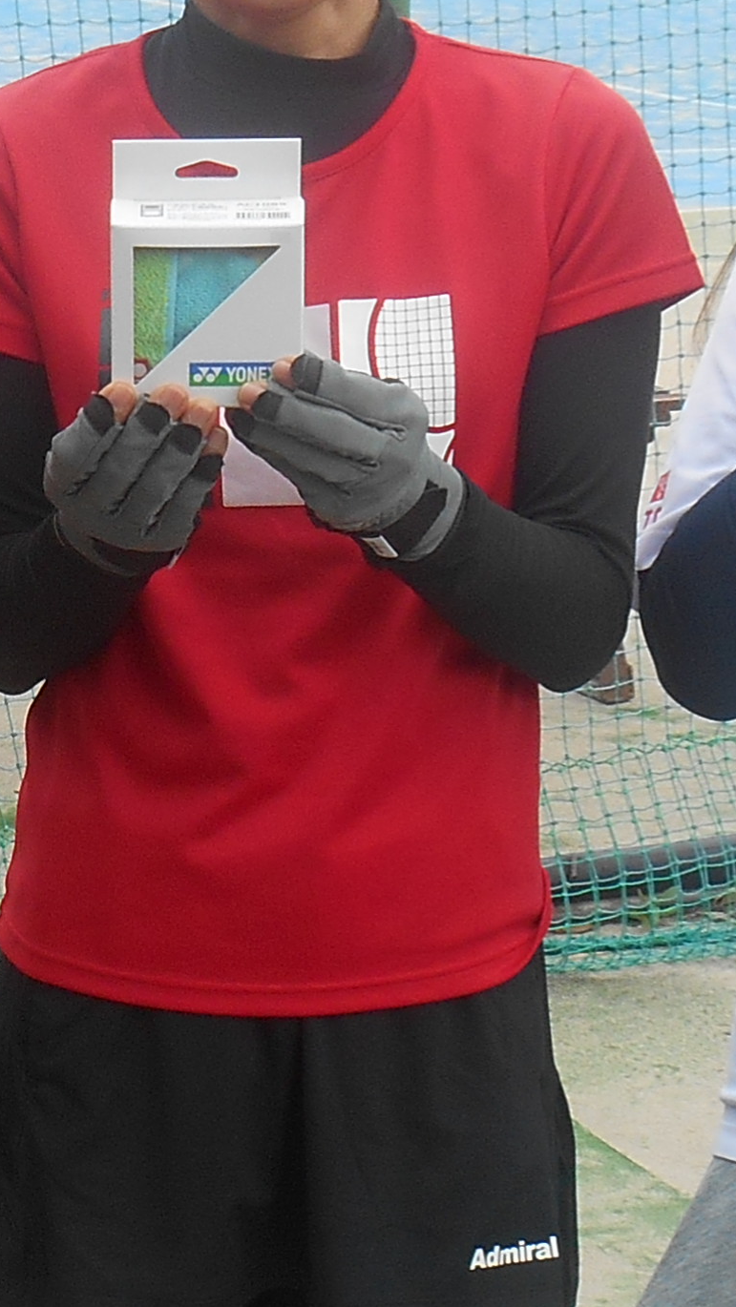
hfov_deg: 9.5
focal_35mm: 127
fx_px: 4405
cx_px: 2
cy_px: 750
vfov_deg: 16.9
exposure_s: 1/60
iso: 80
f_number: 3.6
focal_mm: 5.5
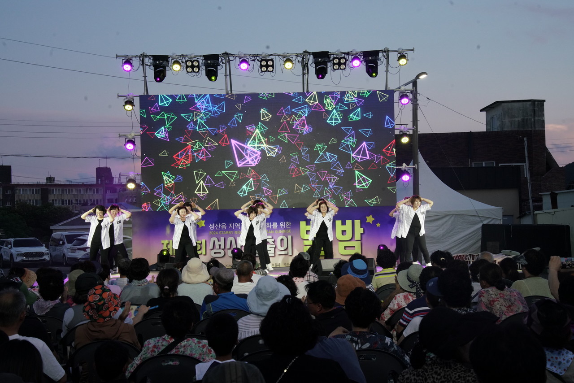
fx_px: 973
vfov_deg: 22.3
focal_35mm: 61
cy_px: 192
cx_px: 287
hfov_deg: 32.9
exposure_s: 1/100
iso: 2500
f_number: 14
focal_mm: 61
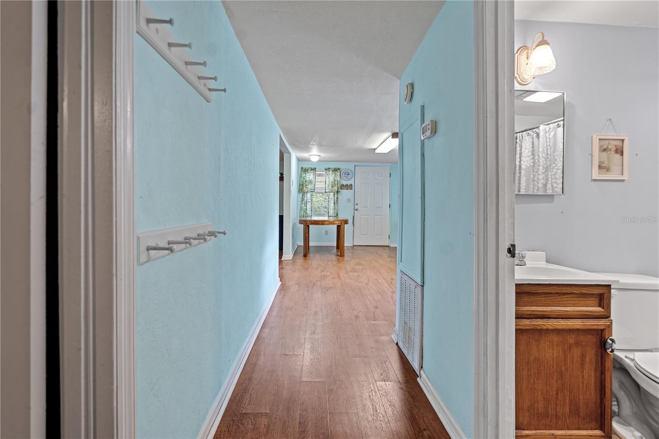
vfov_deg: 73.7
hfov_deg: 96.7
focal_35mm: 16
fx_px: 293
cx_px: 330
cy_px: 220
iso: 250
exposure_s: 1/1.67
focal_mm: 16
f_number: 4
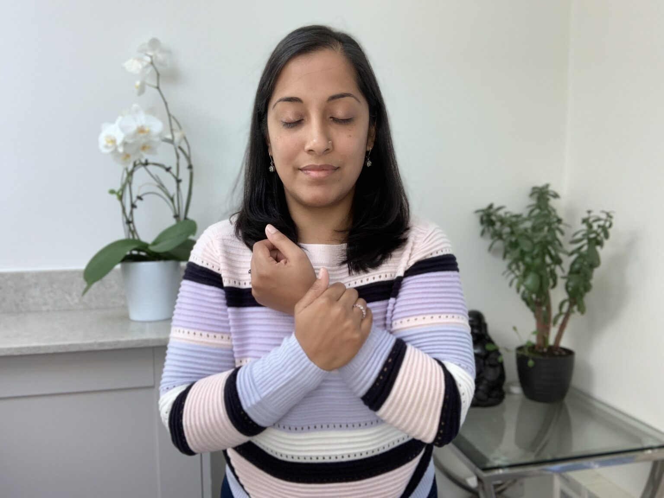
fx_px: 614
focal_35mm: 32
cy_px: 249
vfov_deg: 44.2
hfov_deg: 56.8
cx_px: 332
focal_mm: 2.87
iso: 40
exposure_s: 1/60
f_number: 2.2
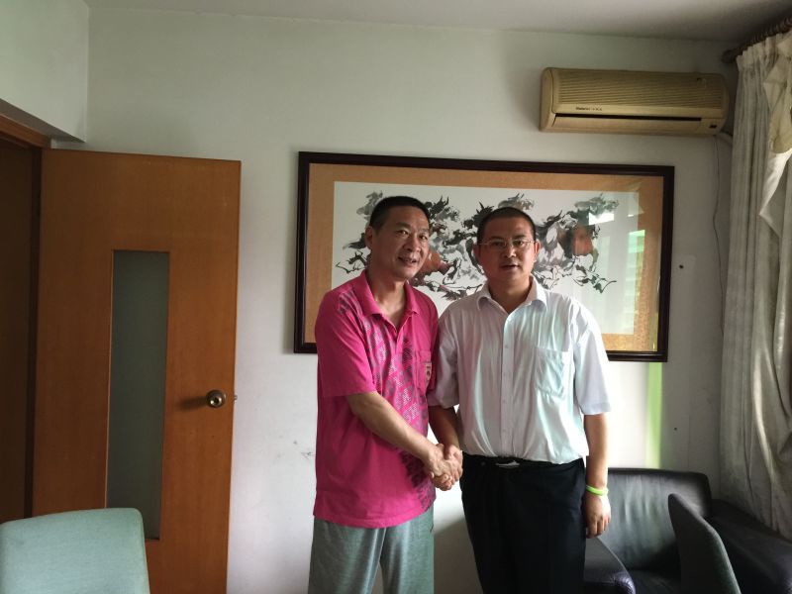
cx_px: 396
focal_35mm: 29
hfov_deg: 61.7
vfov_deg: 48.2
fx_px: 664
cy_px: 297
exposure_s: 1/10
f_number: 2.2
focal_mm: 4.15
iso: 125
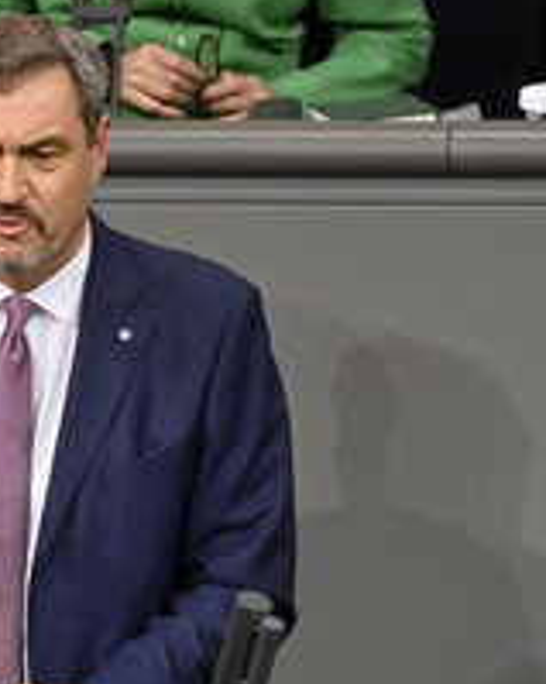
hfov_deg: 1.5
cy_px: 440
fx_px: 21509
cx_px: 5
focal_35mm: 1064
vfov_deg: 1.8
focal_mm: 500
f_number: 5.6
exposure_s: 1/400
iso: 10000
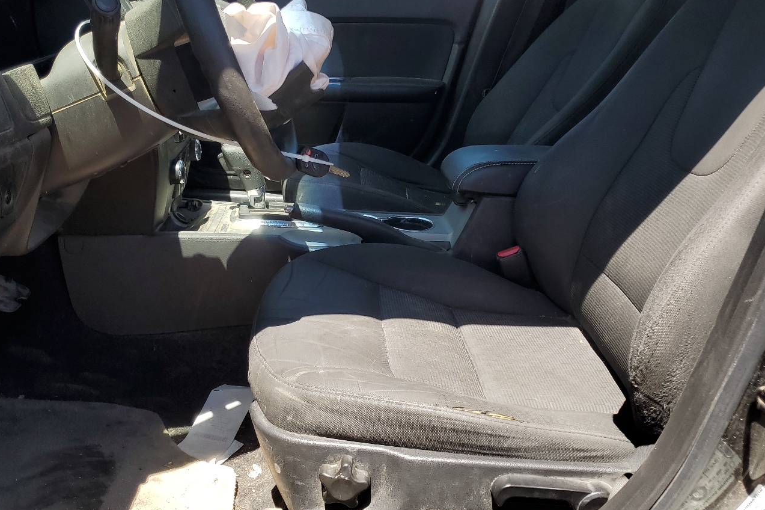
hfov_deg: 55.8
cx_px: 367
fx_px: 722
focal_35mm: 34
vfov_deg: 38.6
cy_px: 195
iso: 50
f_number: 1.5
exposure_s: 1/1000
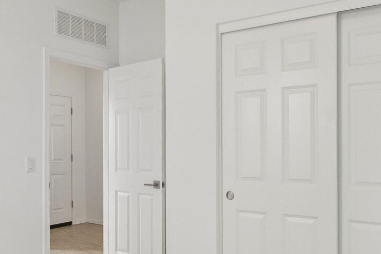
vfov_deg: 34.1
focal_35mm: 39
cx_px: 180
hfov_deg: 49.5
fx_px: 413
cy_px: 157
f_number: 8
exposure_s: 1/30
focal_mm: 14
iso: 500
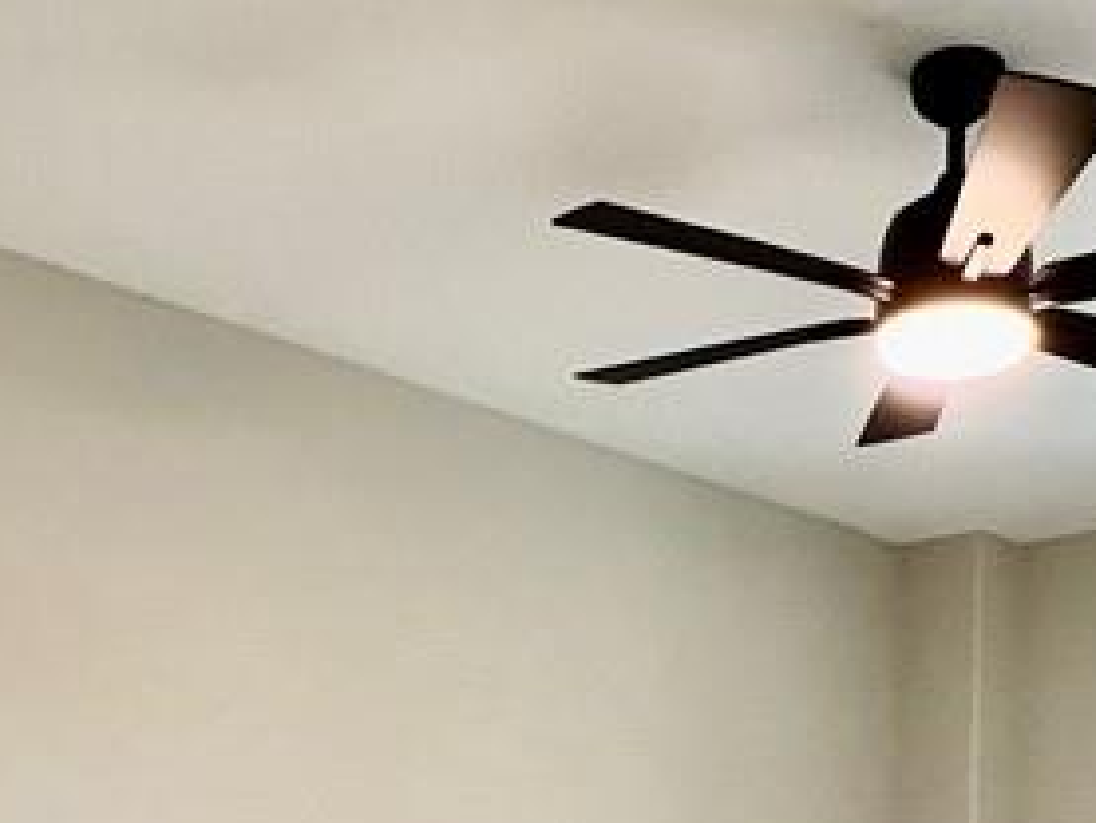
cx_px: 586
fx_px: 1520
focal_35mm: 48
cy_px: 882
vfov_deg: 27.9
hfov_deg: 39.6
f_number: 1.8
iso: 160
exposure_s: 1/60
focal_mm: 1.57
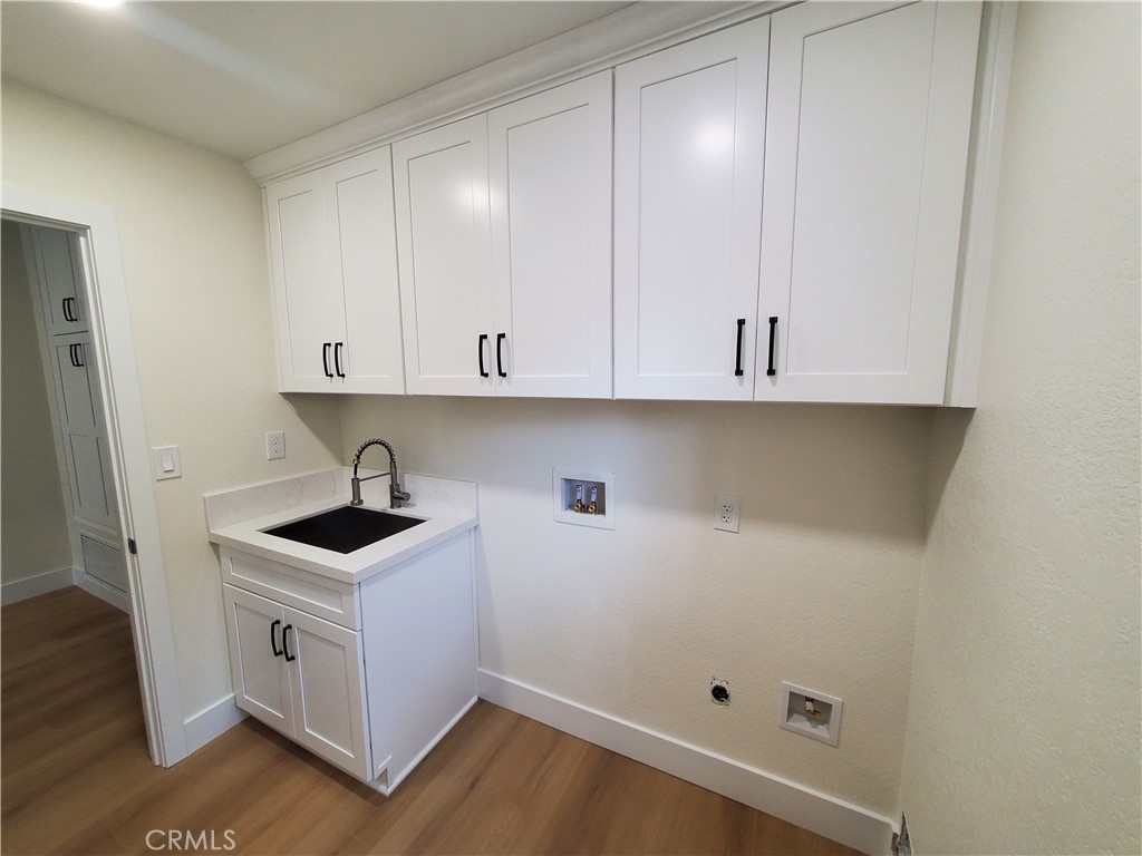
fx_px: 429
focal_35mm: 13
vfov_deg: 89.9
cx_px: 571
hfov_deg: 106.2
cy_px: 428
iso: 160
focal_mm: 1.8
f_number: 2.2
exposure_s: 1/60
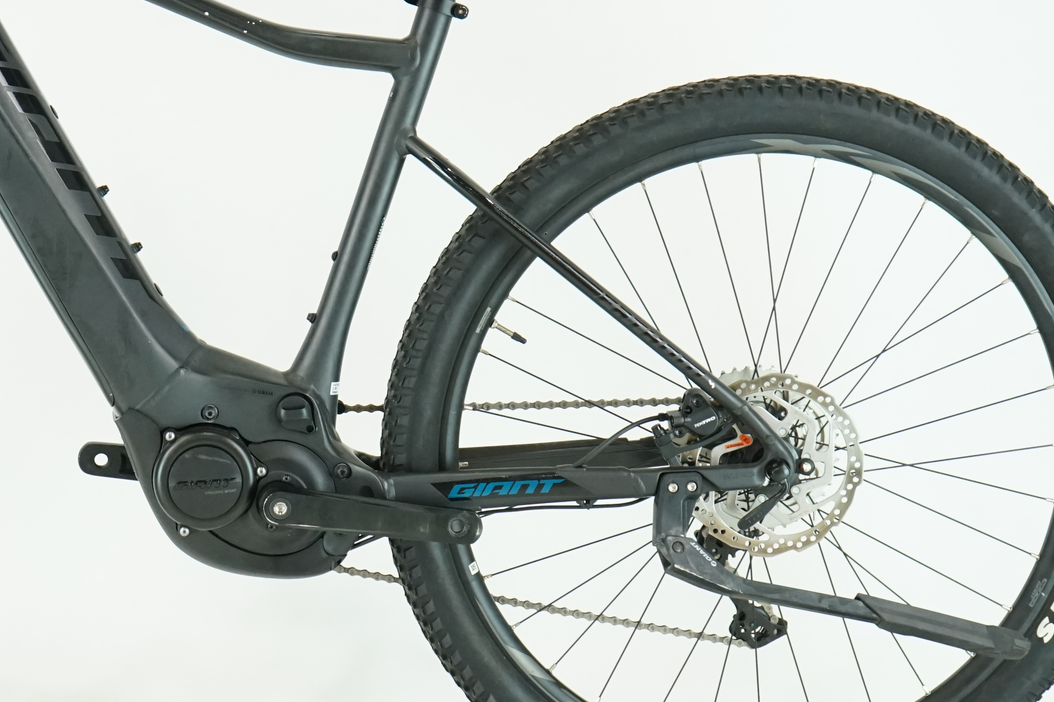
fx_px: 3279
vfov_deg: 12.2
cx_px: 144
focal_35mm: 112
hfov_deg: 18.0
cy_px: 318
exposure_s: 1/200
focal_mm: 53
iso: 2000
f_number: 5.6
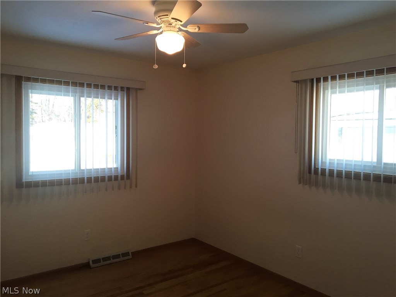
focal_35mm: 29
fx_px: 332
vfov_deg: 48.2
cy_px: 148
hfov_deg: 61.7
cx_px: 198
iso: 32
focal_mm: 4.15
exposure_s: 1/30
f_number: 2.2
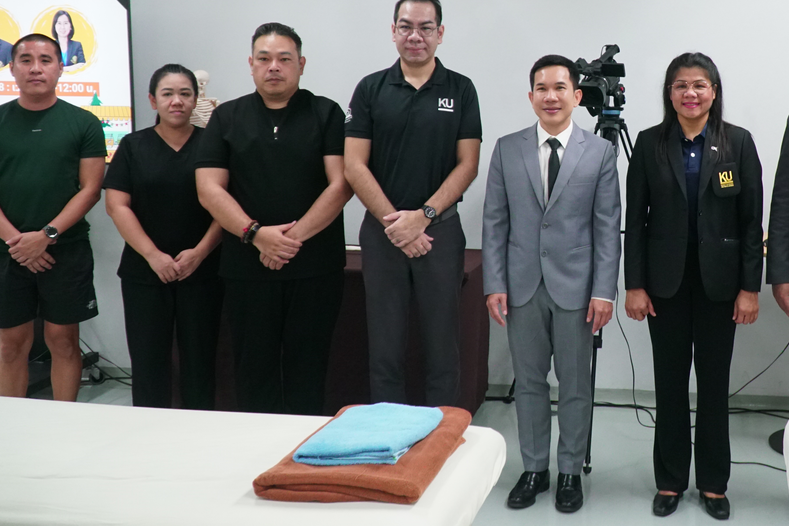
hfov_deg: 42.0
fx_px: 986
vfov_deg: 29.3
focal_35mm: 45
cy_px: 116
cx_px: 609
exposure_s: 1/90
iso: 2000
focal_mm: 18
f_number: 4
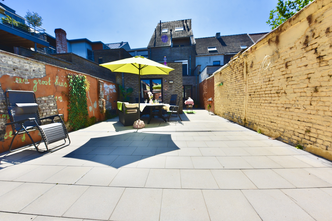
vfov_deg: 81.2
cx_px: 166
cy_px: 110
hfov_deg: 104.3
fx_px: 129
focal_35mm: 14
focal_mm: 14
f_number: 9
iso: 200
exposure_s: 1/320
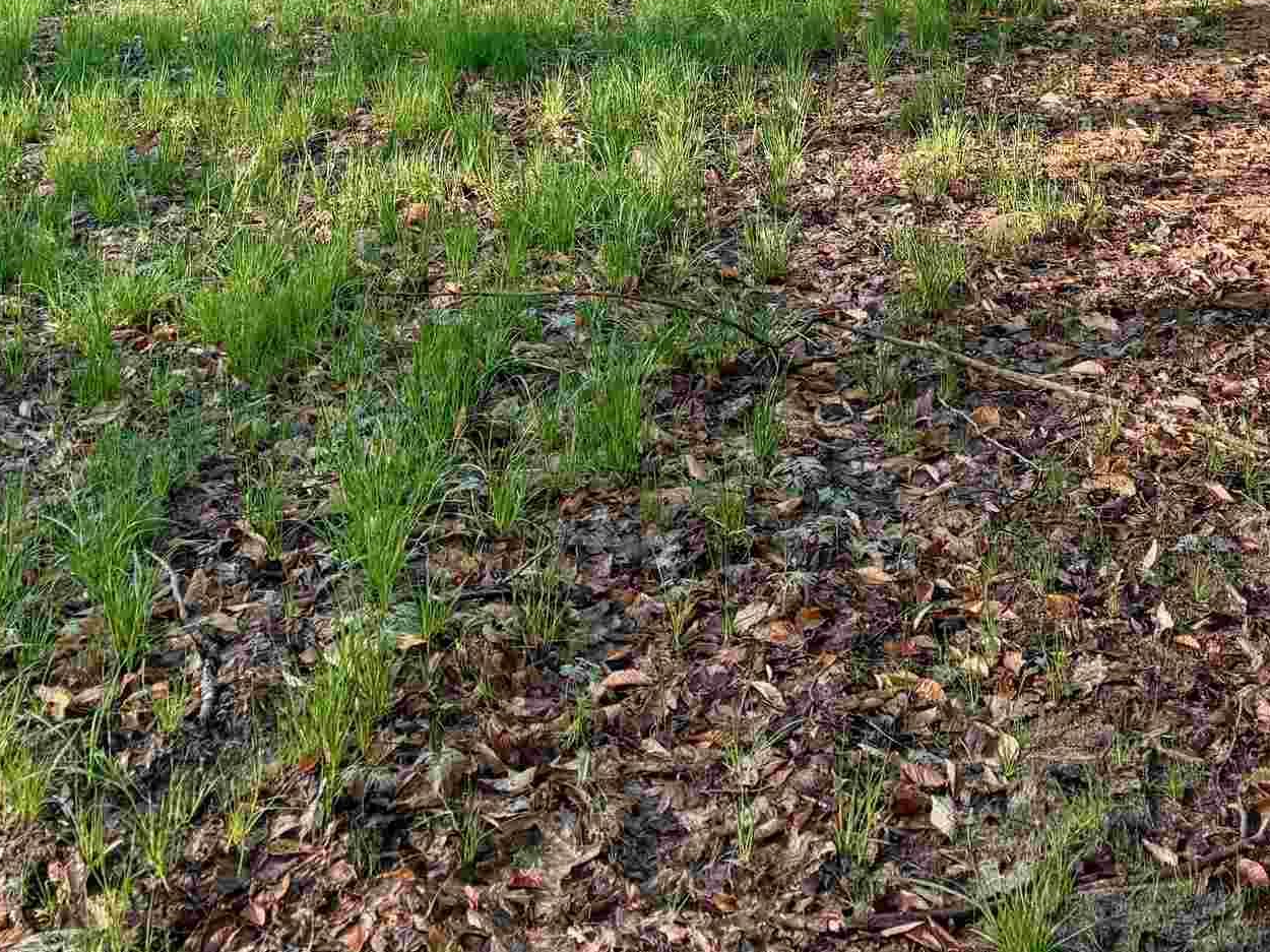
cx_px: 721
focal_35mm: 59
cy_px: -211
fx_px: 2164
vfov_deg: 22.7
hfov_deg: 32.7
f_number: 1.78
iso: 100
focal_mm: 6.76
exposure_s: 1/593
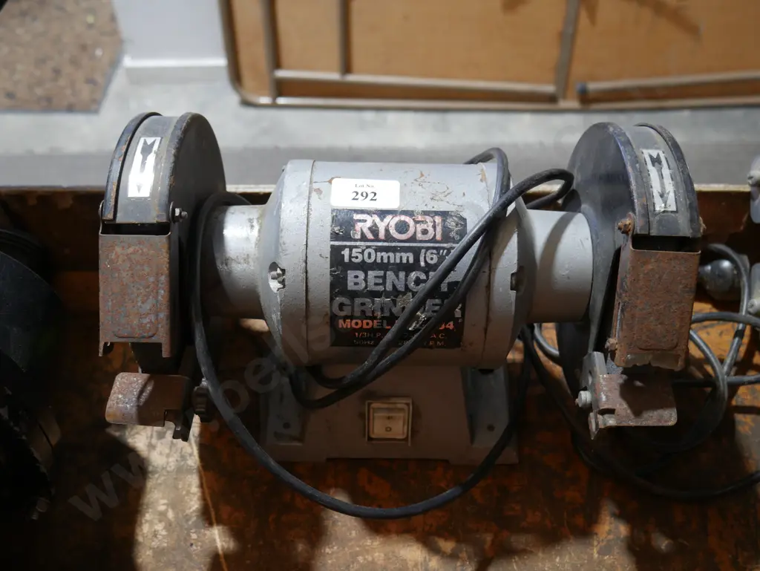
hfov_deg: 51.3
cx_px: 380
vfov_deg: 39.7
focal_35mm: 36
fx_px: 791
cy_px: 286
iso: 400
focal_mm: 18
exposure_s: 1/60
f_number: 4
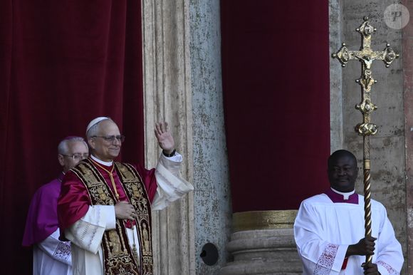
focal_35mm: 560
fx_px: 6421
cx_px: 206
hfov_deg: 3.7
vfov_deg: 2.5
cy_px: 138
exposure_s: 1/640
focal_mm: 560
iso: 1600
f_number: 8
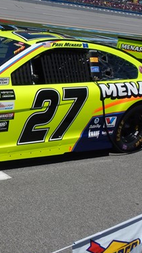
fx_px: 348
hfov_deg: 22.1
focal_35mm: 52
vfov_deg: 39.8
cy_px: 109
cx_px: -3
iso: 125
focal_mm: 5
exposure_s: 1/640
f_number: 7.8
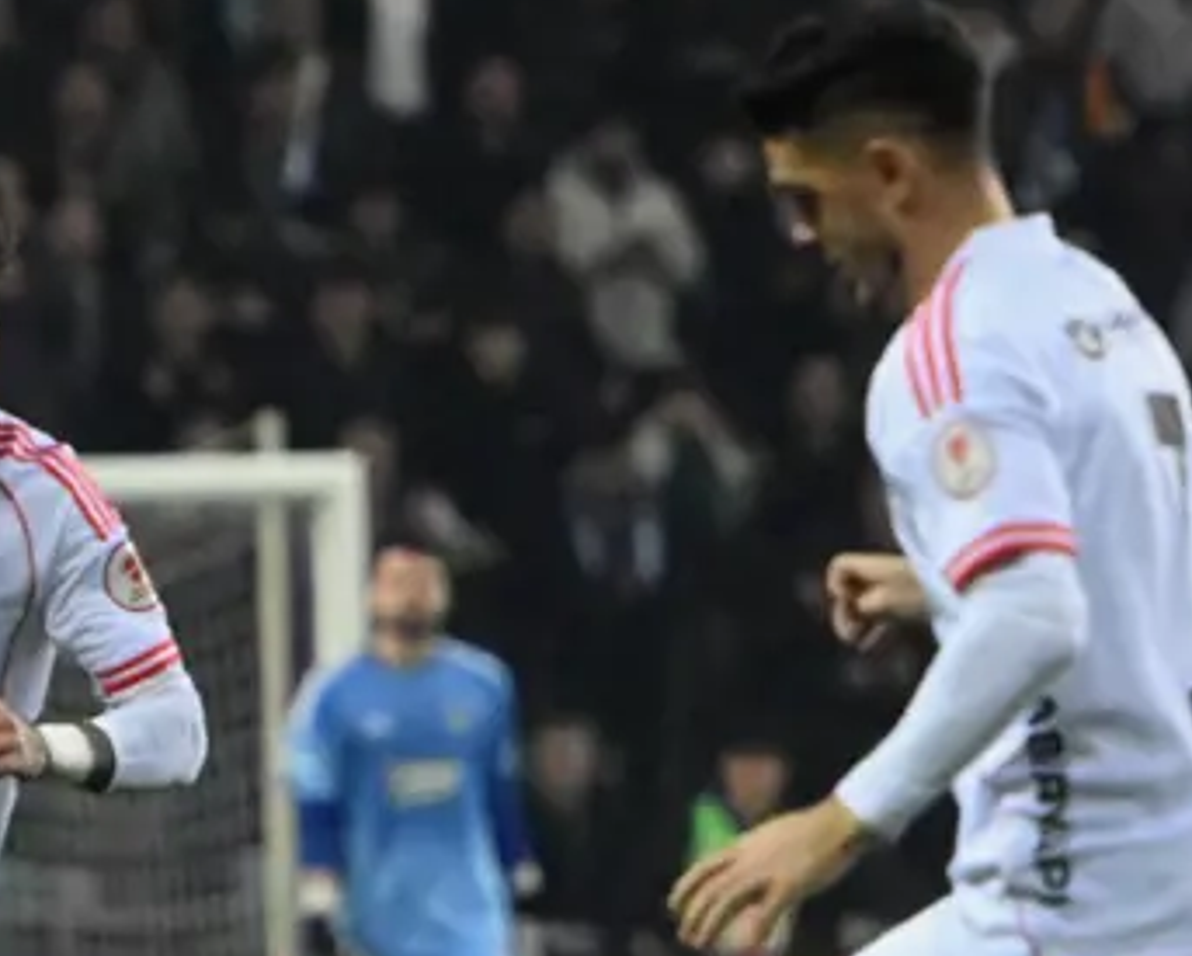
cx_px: 31
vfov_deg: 1.8
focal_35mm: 864
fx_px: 30507
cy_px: 869
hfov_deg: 2.2
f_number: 5.6
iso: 12800
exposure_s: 1/2500
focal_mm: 340
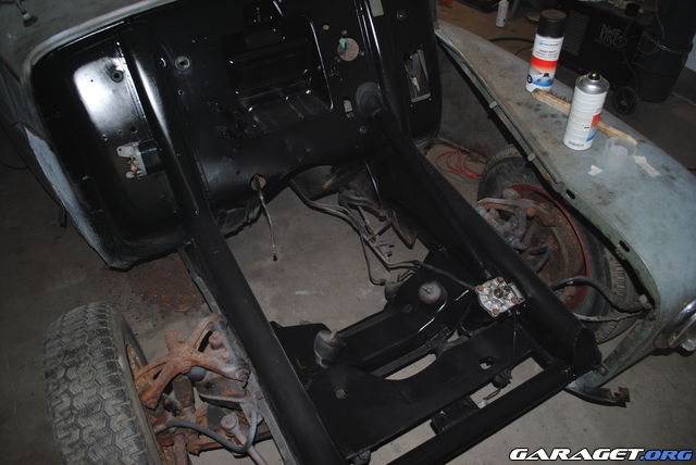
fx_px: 522
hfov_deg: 67.3
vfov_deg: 48.0
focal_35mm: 27
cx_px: 348
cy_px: 232
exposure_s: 1/60
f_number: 3.5
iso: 200
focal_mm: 18
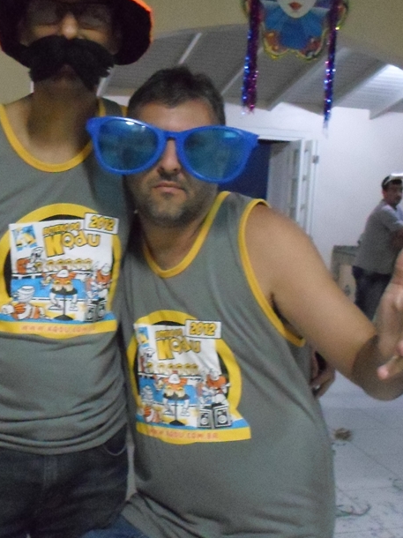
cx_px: 154
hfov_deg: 34.2
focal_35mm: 42
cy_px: 290
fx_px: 652
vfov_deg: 44.8
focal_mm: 4.5
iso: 800
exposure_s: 1/45
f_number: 2.5
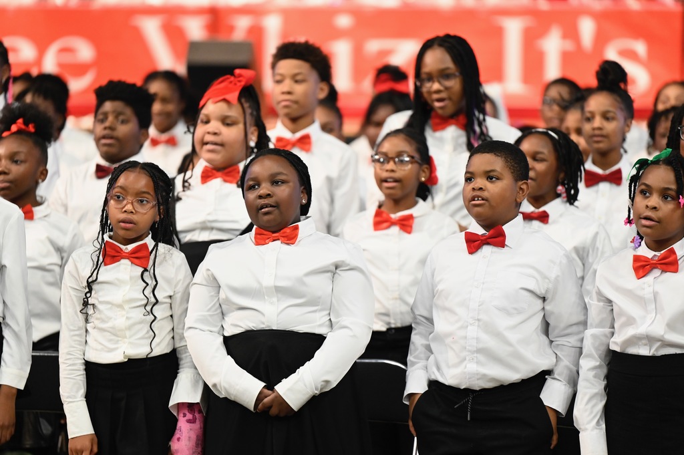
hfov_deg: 10.3
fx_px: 3797
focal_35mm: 200
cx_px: 342
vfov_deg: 6.9
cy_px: 228
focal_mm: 200
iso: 3200
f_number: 2.8
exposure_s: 1/160
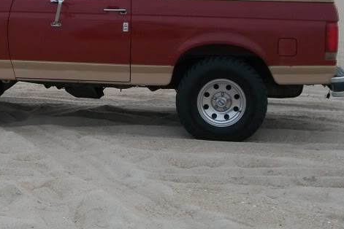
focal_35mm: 113
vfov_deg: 12.1
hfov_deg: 18.0
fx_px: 1080
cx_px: 86
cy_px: 42
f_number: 3.6
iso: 80
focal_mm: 8.8
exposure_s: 1/400
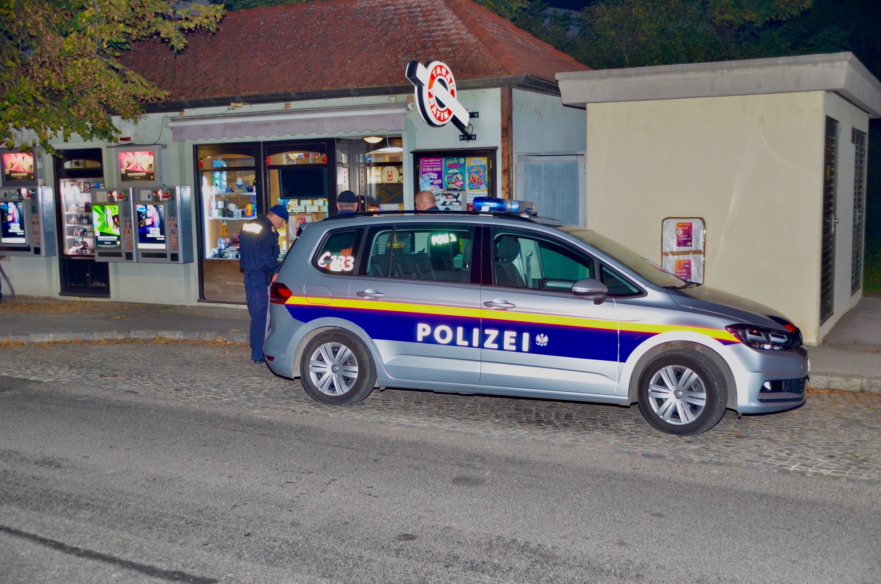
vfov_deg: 33.3
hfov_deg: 48.5
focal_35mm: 40
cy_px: 289
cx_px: 441
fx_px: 977
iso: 800
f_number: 4
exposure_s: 1/60
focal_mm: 26
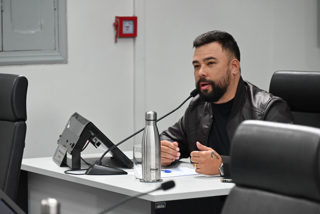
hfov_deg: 12.8
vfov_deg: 8.6
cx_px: 160
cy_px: 107
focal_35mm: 160
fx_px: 1423
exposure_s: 1/200
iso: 3200
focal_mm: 160
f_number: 6.3
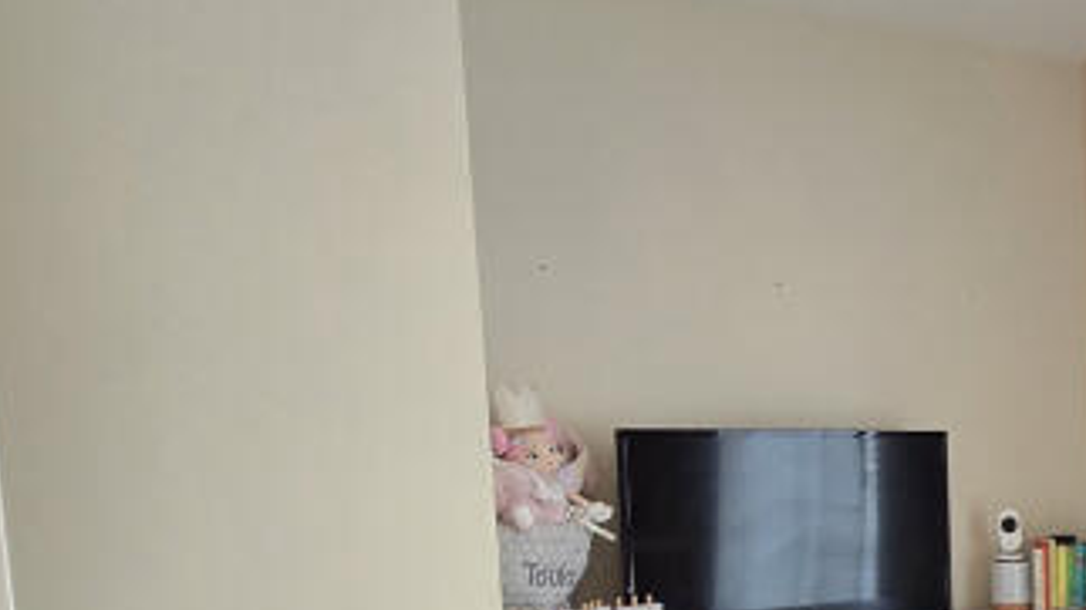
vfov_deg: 24.8
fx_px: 1296
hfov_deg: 37.1
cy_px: 661
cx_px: 1231
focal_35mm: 45
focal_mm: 2.2
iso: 320
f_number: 2.2
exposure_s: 1/50
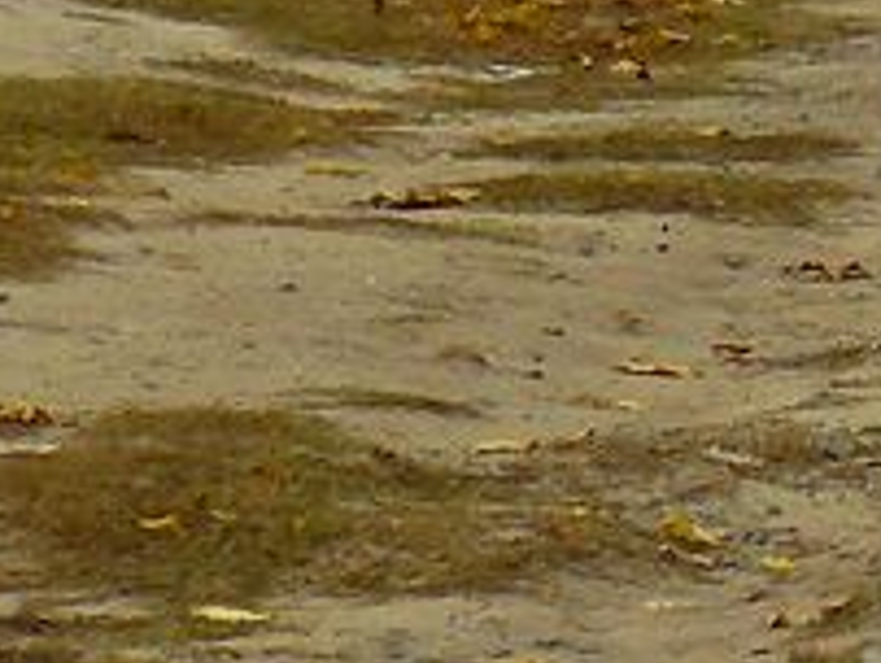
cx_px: 2189
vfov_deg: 3.1
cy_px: -864
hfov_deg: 4.1
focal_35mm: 471
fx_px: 12002
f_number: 3.2
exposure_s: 1/500
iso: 200
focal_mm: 15.5
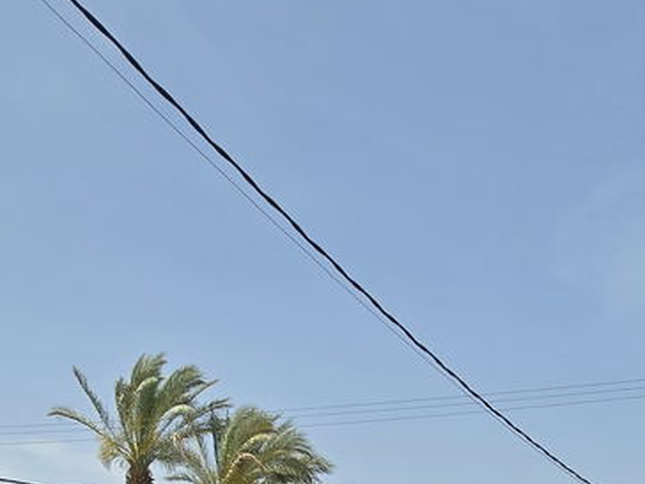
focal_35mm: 50
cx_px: 448
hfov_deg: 37.6
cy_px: 629
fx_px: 932
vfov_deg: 25.2
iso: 50
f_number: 2.2
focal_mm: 2.2
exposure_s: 1/2391
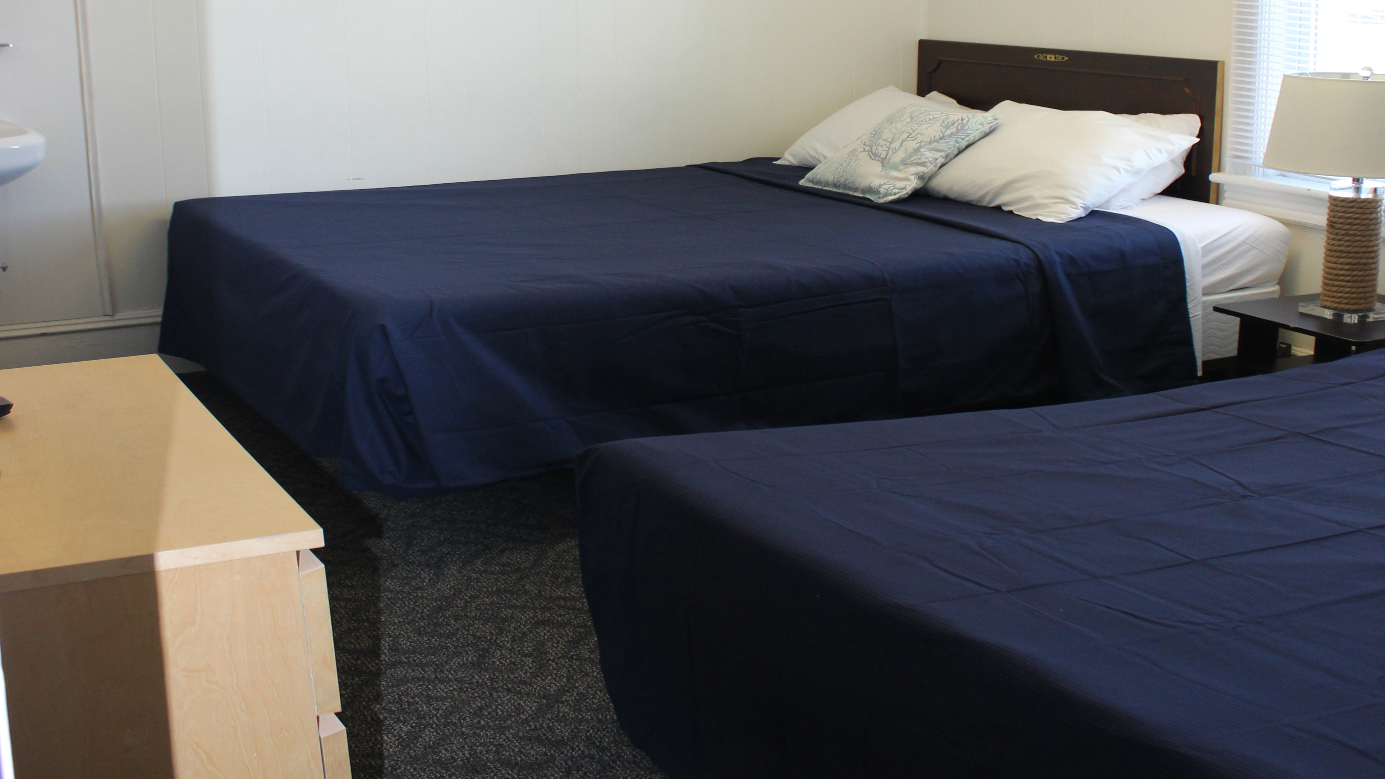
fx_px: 1028
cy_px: 339
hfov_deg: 67.9
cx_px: 719
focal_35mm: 28
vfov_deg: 41.4
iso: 400
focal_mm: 4
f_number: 3
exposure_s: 1/8
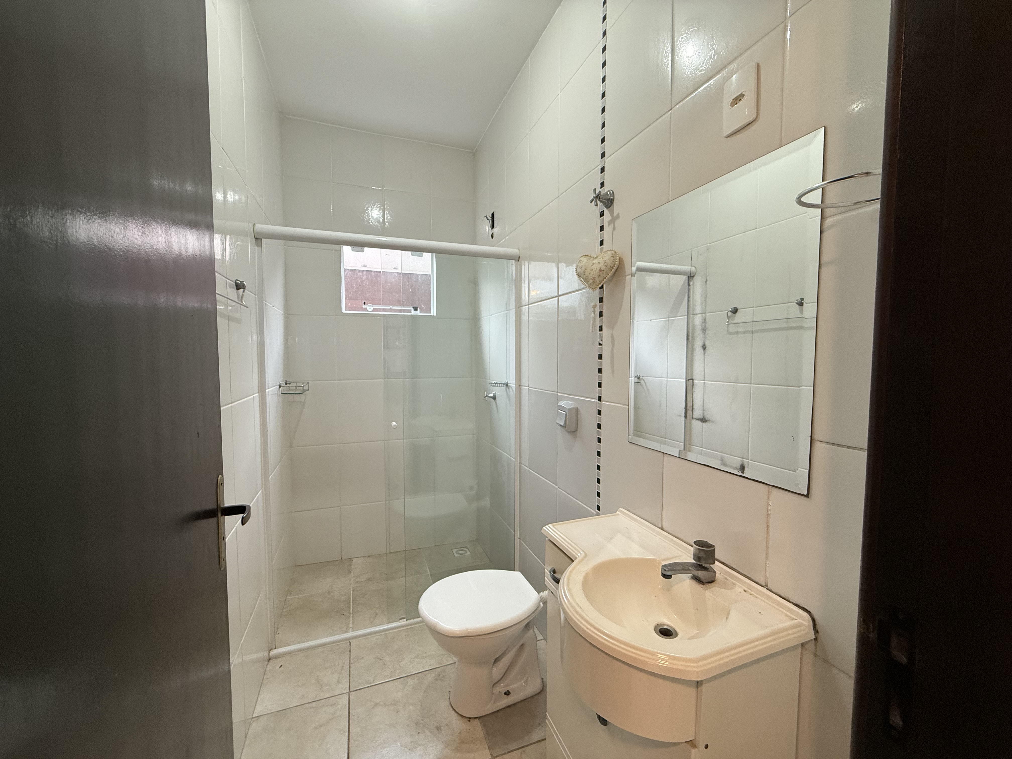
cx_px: 506
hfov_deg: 102.1
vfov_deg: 85.7
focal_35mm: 14
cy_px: 380
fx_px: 409
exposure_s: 1/120
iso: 200
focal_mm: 2.22
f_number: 2.2
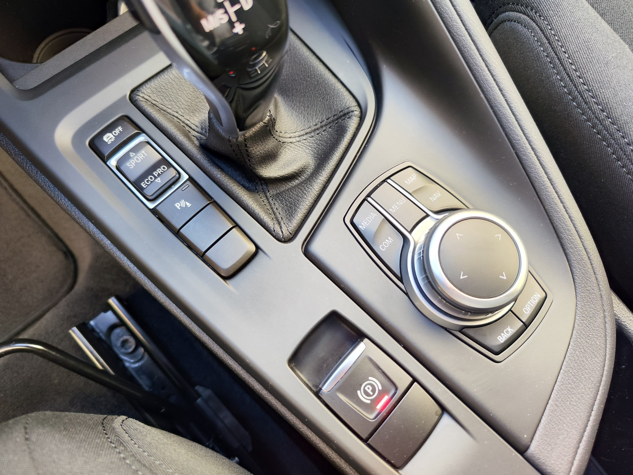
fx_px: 421
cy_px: 238
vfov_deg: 58.9
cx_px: 316
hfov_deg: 73.9
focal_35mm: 23
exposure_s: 1/100
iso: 560
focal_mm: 7.01
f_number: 1.69
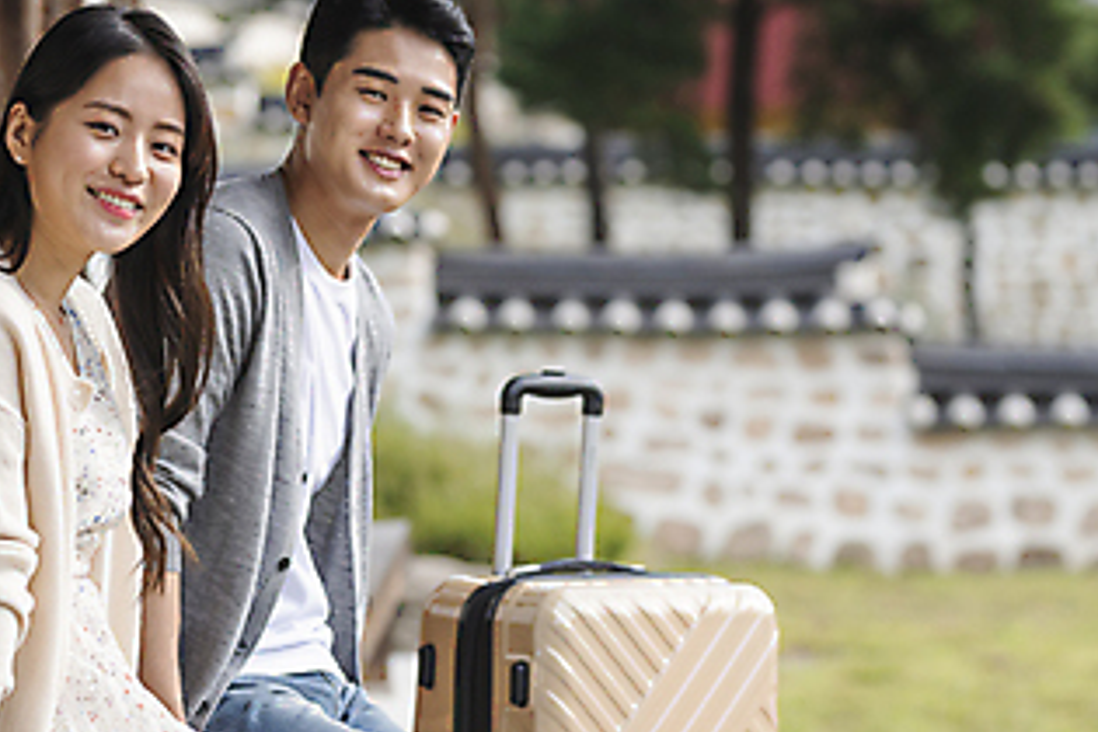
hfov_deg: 12.7
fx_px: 4941
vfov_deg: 8.5
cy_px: 279
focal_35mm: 162
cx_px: 373
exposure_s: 1/500
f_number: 2.8
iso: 125
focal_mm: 85
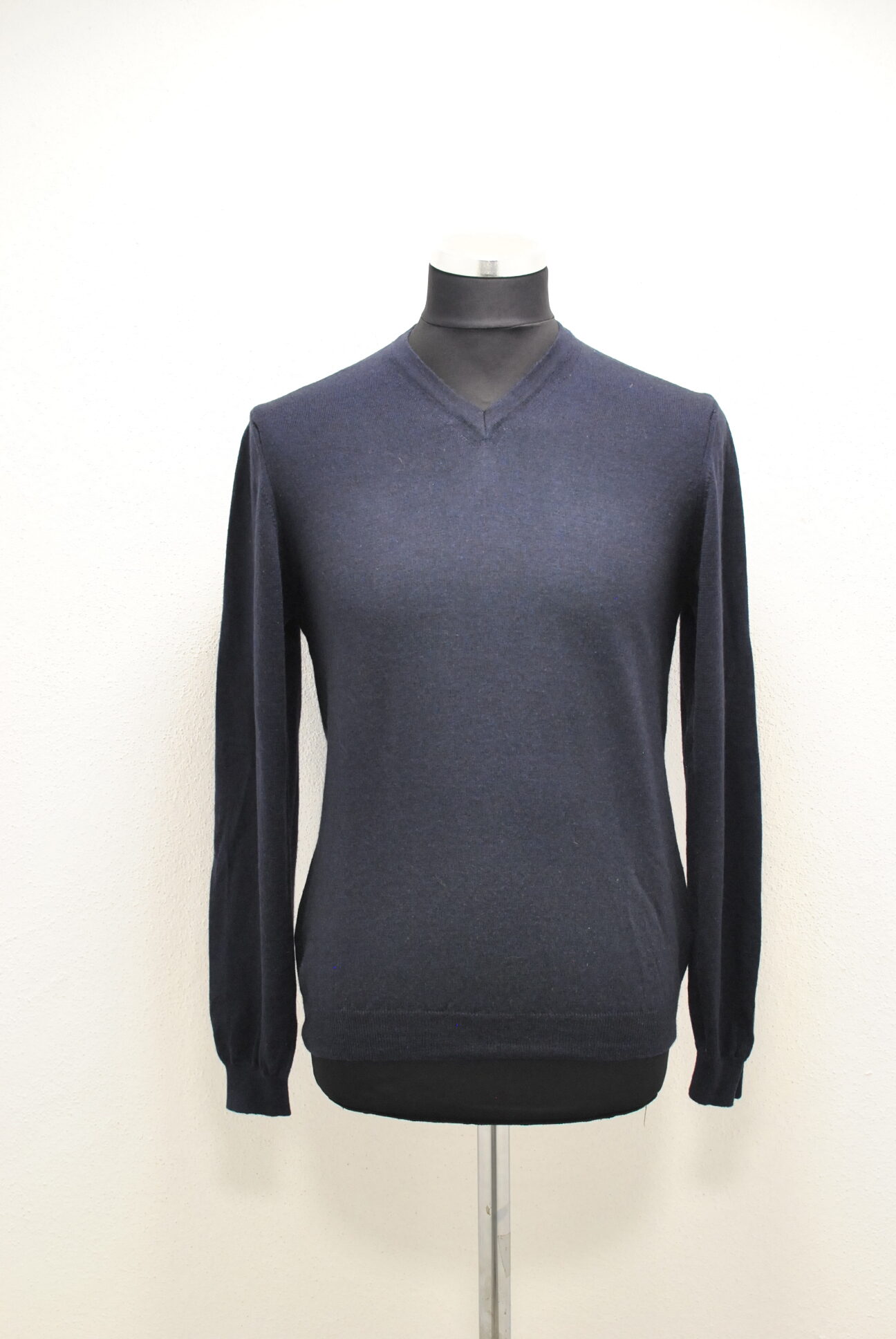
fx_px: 1954
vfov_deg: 37.8
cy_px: 670
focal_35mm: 52
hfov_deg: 25.8
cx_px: 448
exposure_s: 1/80
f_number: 4
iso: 800
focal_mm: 35
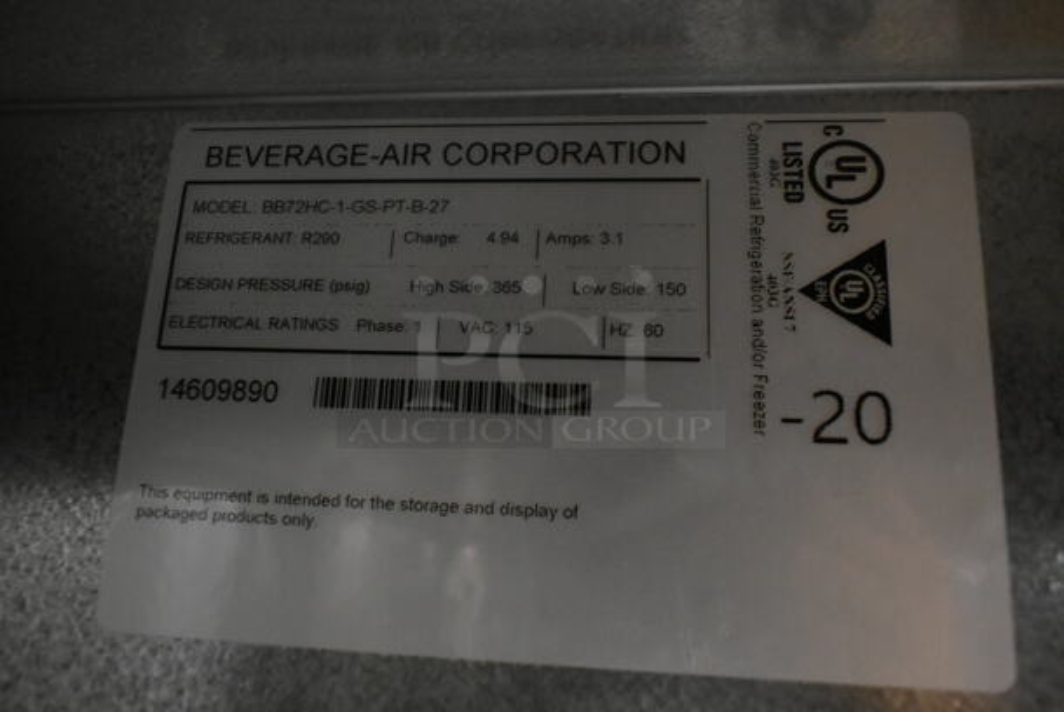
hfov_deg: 67.3
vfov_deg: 48.0
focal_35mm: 27
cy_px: 356
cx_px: 532
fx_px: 799
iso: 5000
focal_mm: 18
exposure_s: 1/30
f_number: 3.5
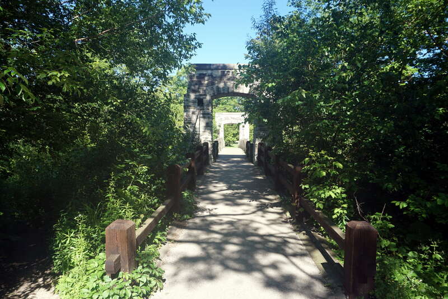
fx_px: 299
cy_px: 150
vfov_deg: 53.1
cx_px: 224
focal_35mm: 24
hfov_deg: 73.8
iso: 100
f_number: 7.1
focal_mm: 16
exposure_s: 1/100
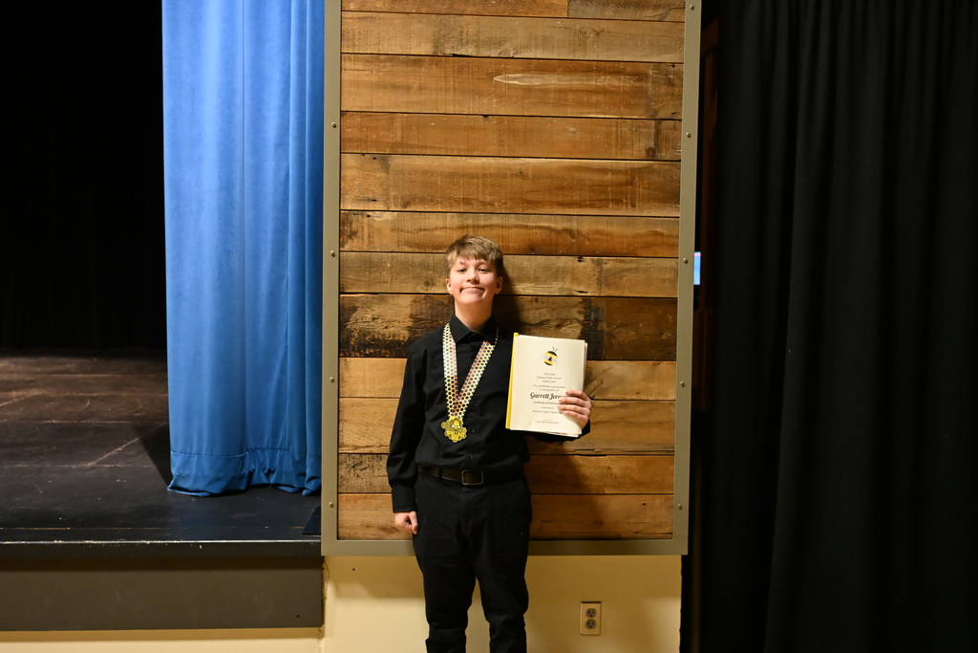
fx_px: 937
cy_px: 326
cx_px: 489
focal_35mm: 34
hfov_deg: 55.1
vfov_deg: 38.4
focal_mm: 34.5
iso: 6400
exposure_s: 1/80
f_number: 4.5
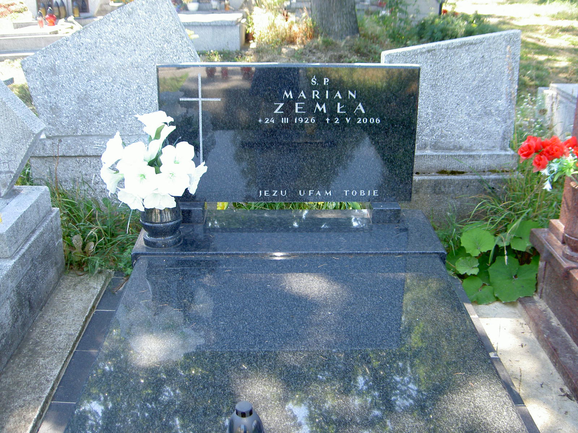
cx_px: 289
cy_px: 216
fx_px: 651
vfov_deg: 36.8
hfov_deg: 47.9
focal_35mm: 39
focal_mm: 8
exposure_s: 1/60
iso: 50
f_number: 2.8
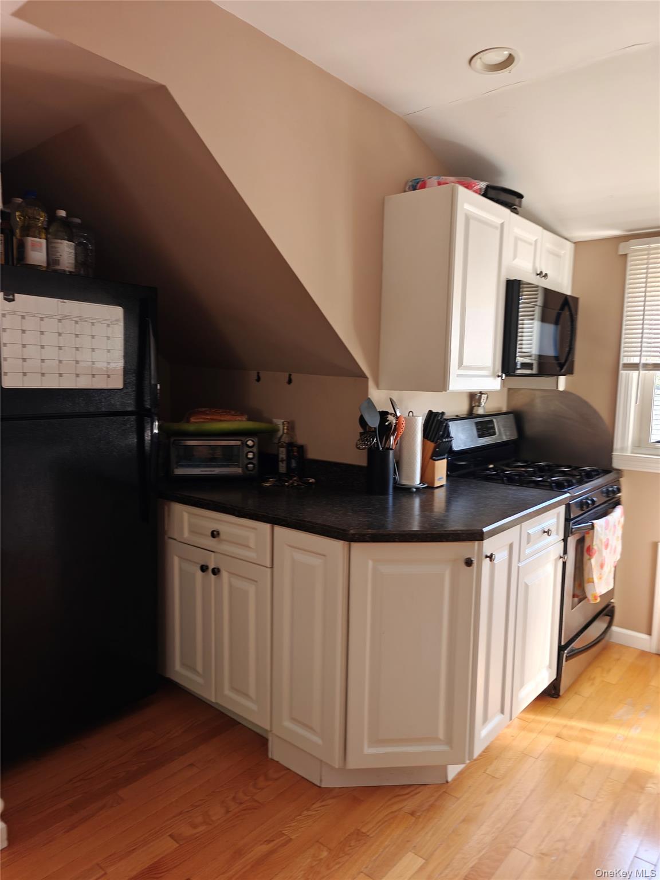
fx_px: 585
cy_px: 440
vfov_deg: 73.9
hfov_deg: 58.9
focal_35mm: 23
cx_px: 330
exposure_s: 1/60
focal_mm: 6.06
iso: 250
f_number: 1.6
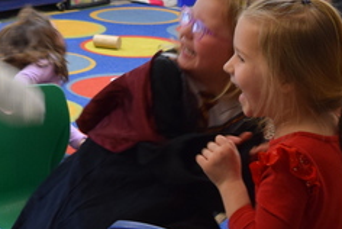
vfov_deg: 10.5
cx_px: 46
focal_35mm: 130
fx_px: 1237
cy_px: 8
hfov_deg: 15.6
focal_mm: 20
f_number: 4
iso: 640
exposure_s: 1/60
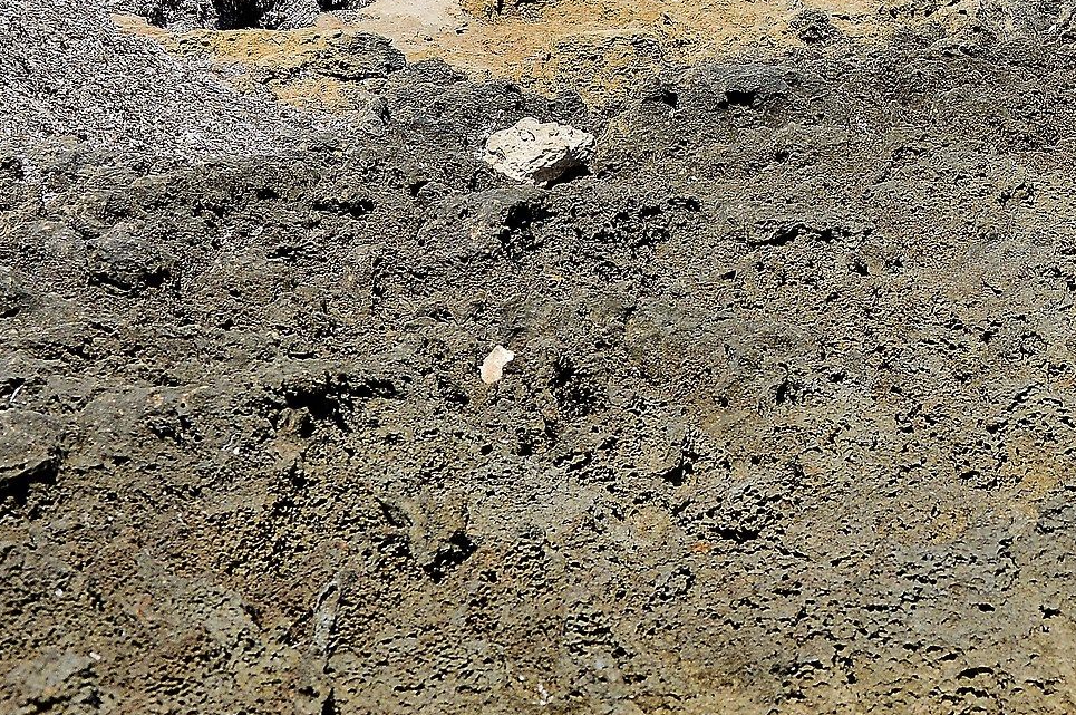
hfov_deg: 9.9
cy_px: -160
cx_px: 1133
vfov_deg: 6.6
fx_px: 6127
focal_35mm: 205
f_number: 10
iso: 200
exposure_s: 1/500
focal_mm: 55
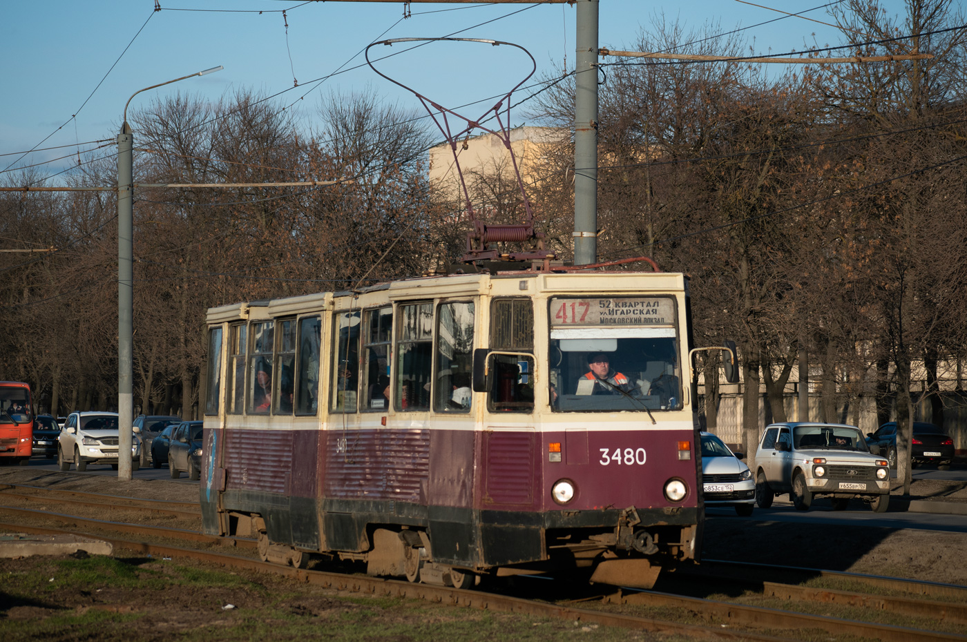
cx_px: 484
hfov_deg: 13.7
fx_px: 4024
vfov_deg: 9.1
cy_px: 321
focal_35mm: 150
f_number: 4.8
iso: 160
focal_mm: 100
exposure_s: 1/1250
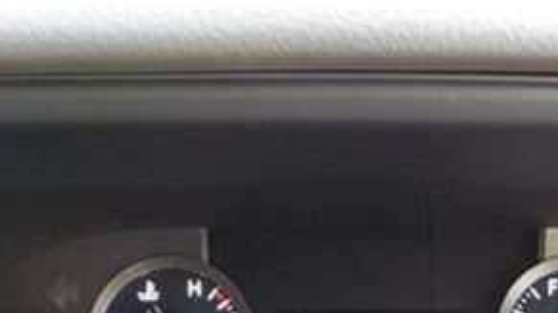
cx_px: 414
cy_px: 463
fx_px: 1330
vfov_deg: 12.7
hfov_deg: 23.5
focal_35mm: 90
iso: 125
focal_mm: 4.1
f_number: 3.3
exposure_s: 1/30
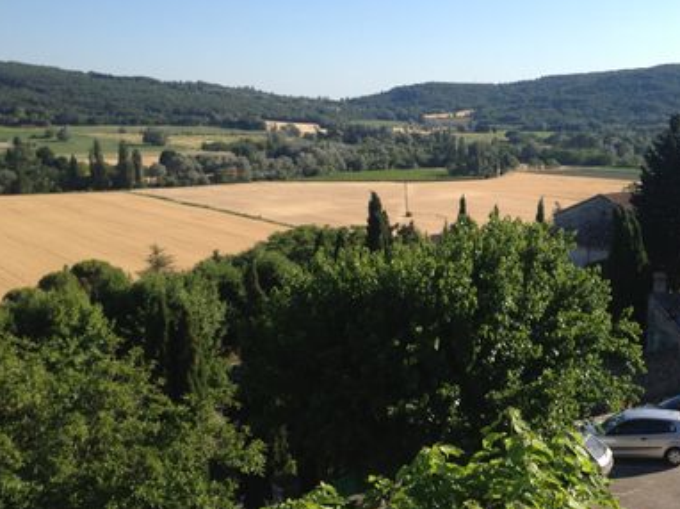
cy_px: 281
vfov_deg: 26.5
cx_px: 527
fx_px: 1080
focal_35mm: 55
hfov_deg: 34.1
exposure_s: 1/1200
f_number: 2.4
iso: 50
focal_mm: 4.28
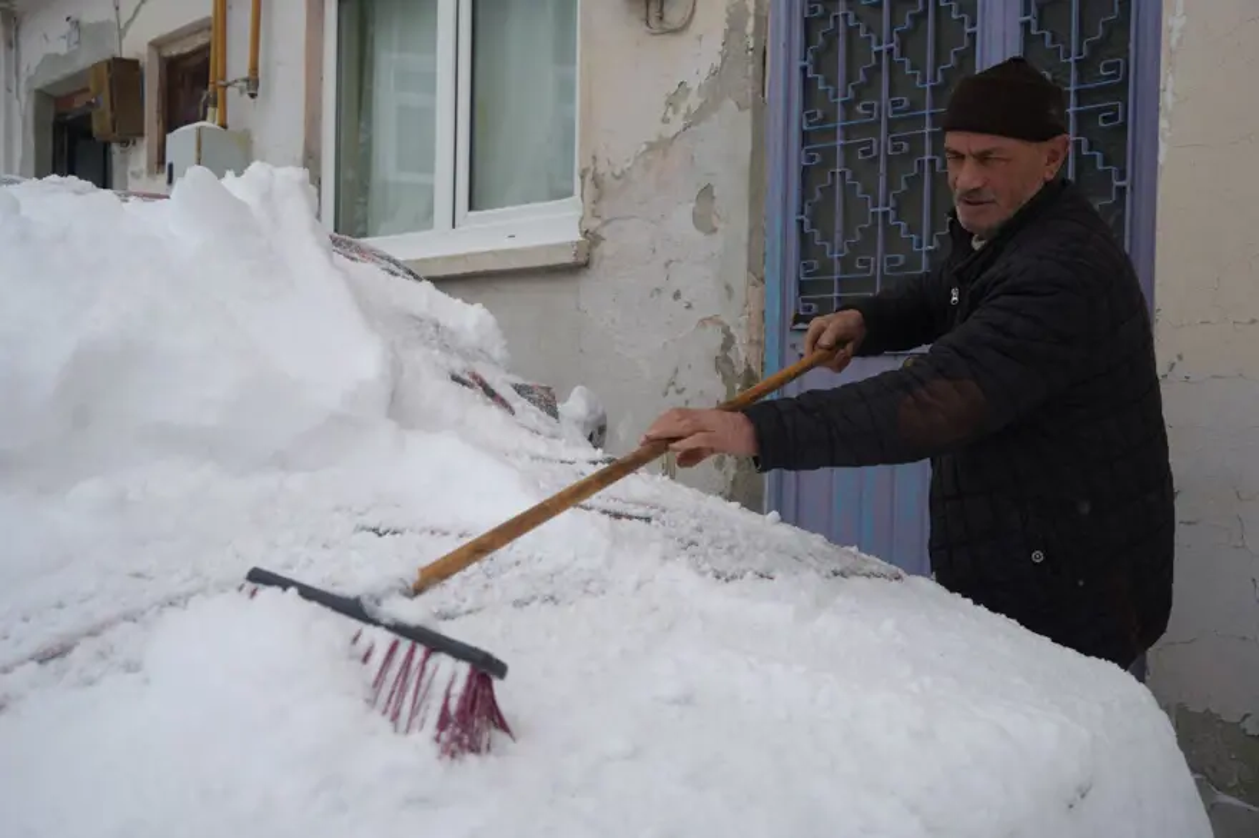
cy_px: 419
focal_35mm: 35
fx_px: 1224
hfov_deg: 54.5
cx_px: 630
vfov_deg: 37.8
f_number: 4.5
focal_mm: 35
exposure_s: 1/1250
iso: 100
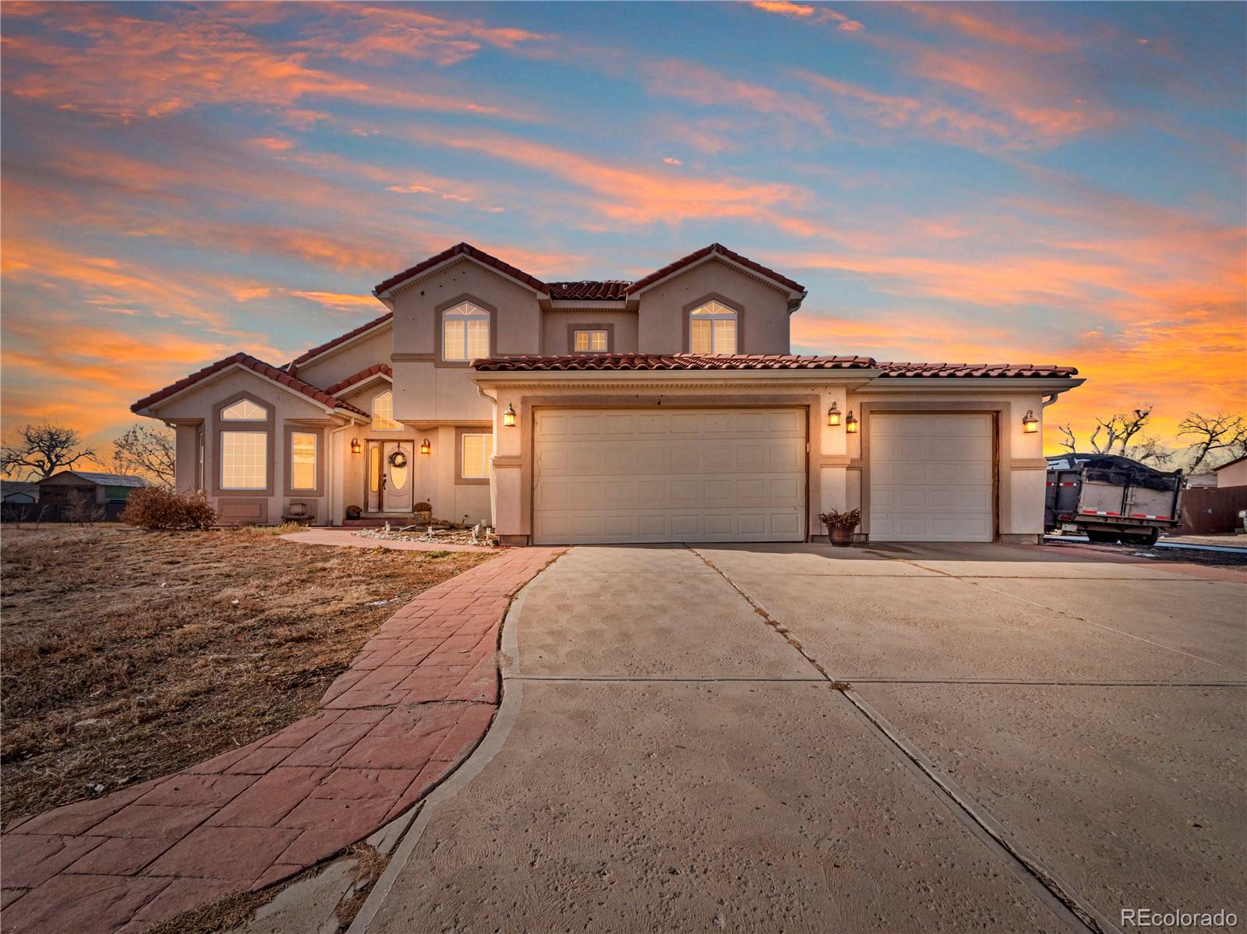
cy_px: 467
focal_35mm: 14
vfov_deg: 85.6
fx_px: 504
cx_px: 624
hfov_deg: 102.1
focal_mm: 7
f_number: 8
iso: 200
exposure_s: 1/640
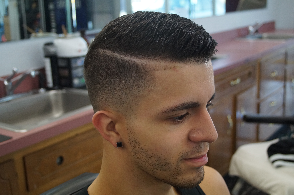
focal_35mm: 45
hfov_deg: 43.6
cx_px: 147
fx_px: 367
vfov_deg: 29.8
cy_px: 98
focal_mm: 30
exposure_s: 1/160
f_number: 4.5
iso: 1250
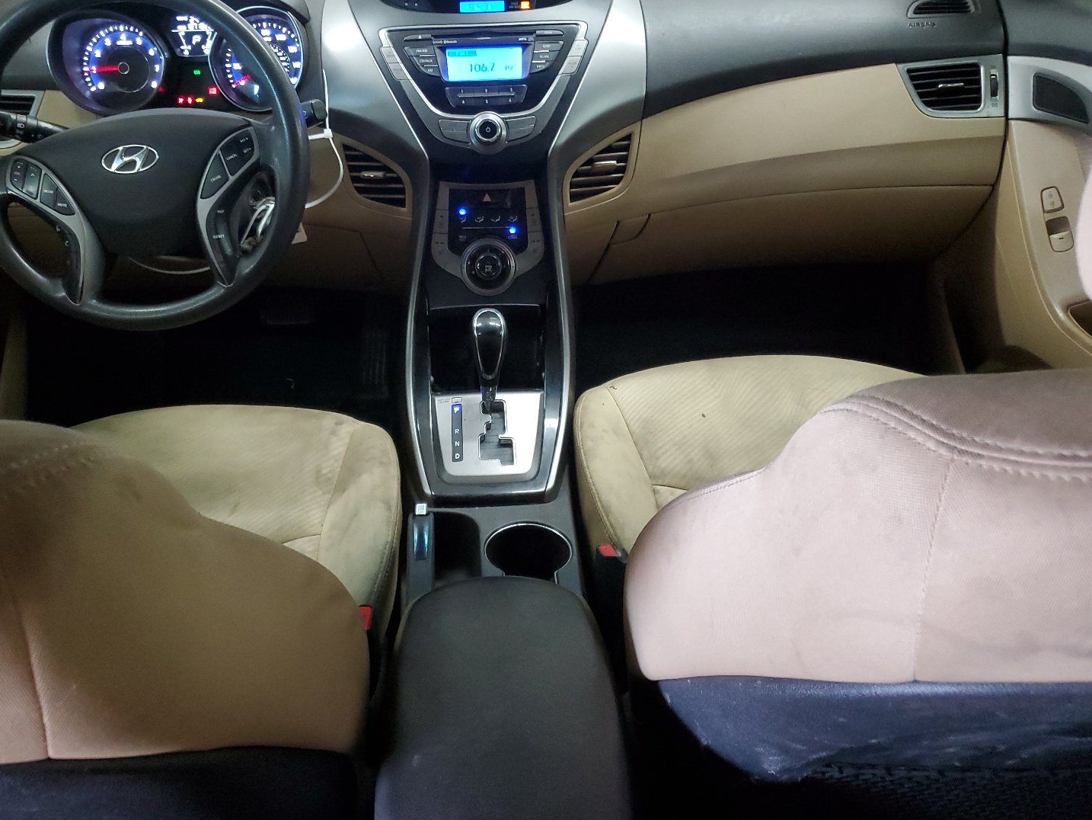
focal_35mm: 29
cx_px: 497
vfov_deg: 48.2
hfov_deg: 61.5
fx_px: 915
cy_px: 370
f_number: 1.5
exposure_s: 1/30
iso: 305
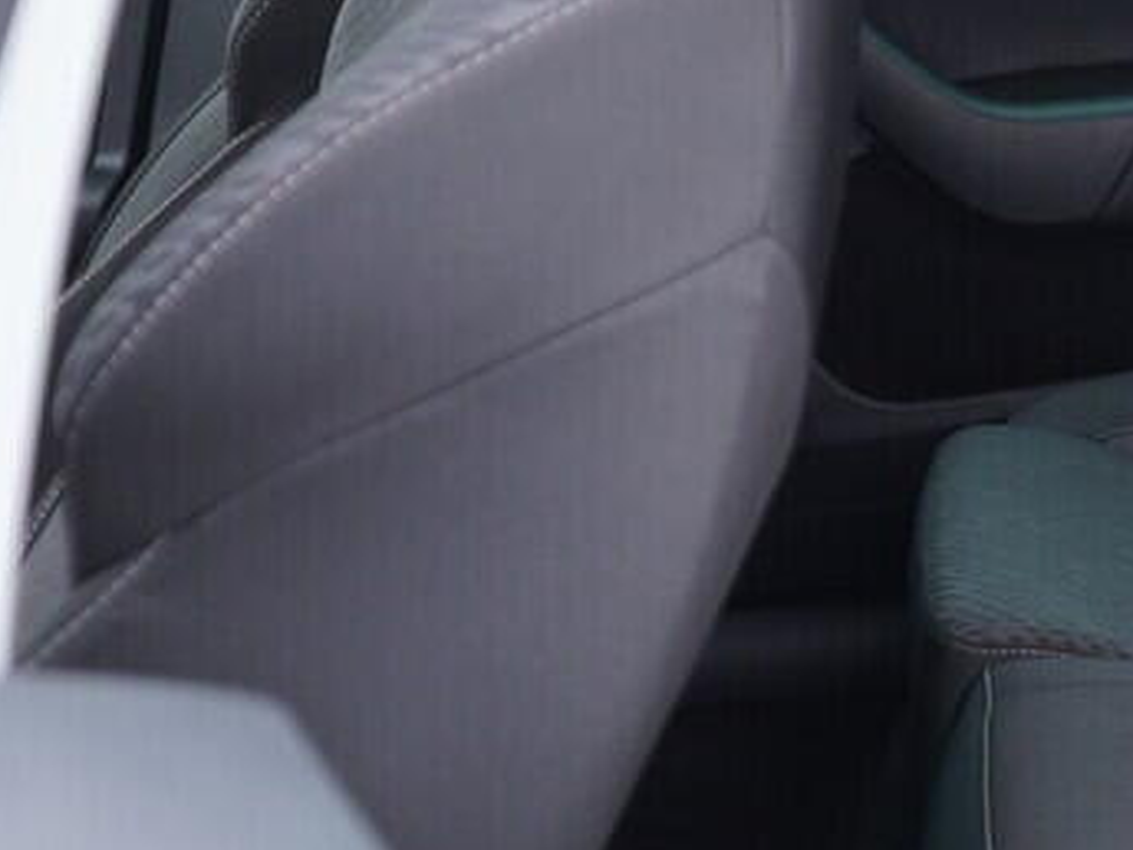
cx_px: 1614
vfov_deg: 14.4
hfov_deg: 17.5
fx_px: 3371
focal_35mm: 103
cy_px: 430
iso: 320
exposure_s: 1/40
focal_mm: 24
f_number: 2.8
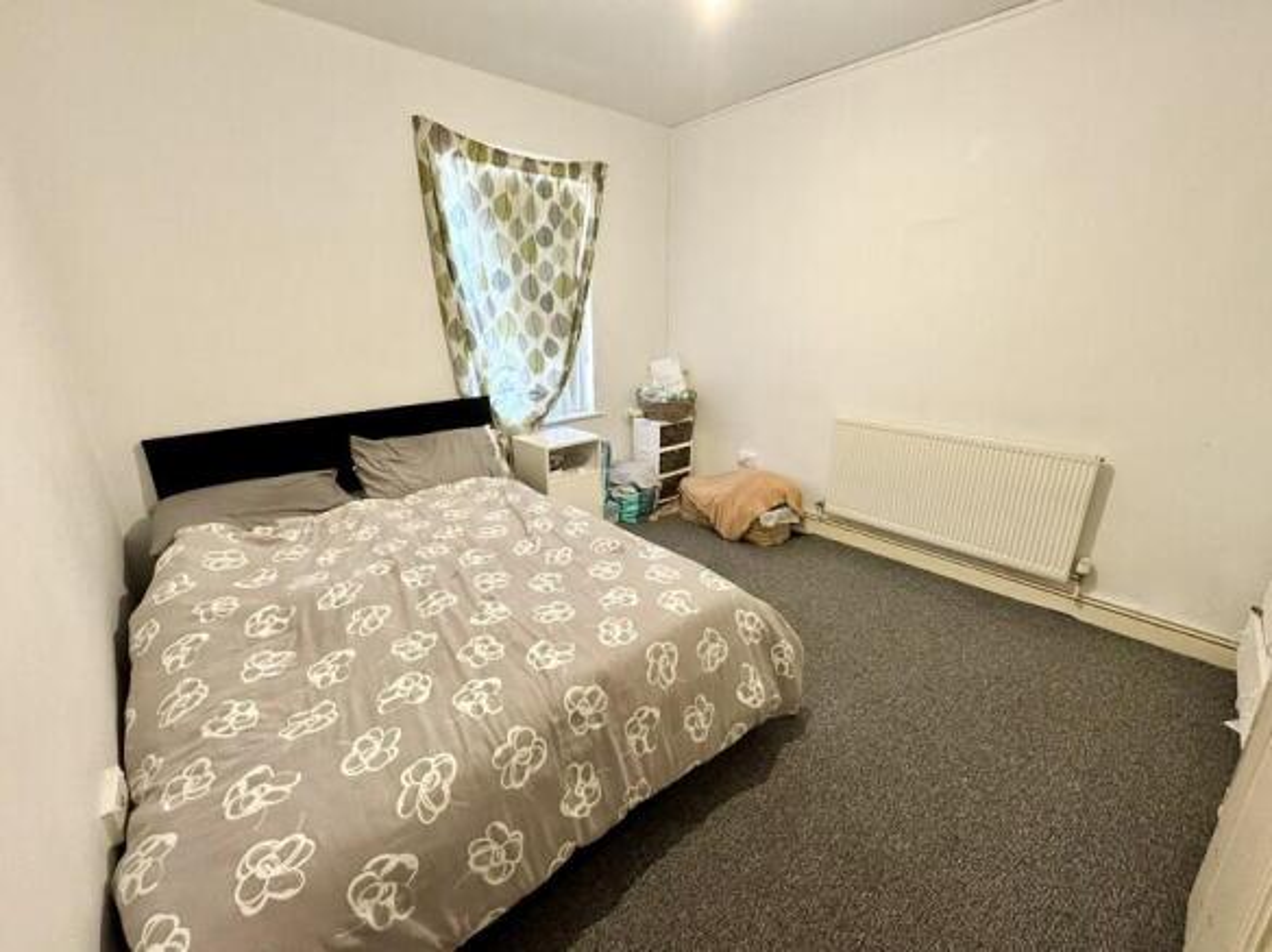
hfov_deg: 102.1
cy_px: 476
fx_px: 514
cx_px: 636
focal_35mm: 14
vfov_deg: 85.6
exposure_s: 1/60
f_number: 2.2
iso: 800
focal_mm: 2.22
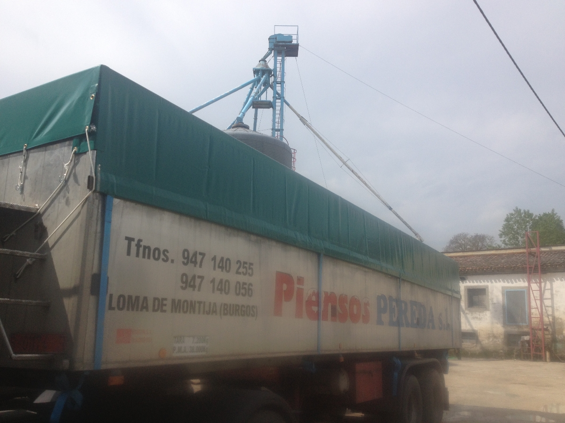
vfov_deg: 40.7
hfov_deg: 52.6
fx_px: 571
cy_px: 212
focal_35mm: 35
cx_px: 282
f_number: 2.4
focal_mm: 4.28
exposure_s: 1/2304
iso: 50
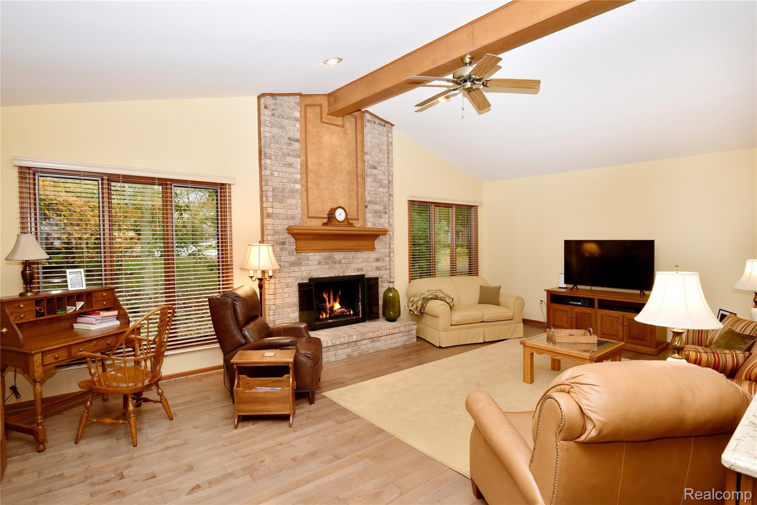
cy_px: 252
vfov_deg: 70.5
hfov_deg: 93.3
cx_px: 378
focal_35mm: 17
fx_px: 357
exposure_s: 1/60
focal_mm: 17
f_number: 11
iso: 800
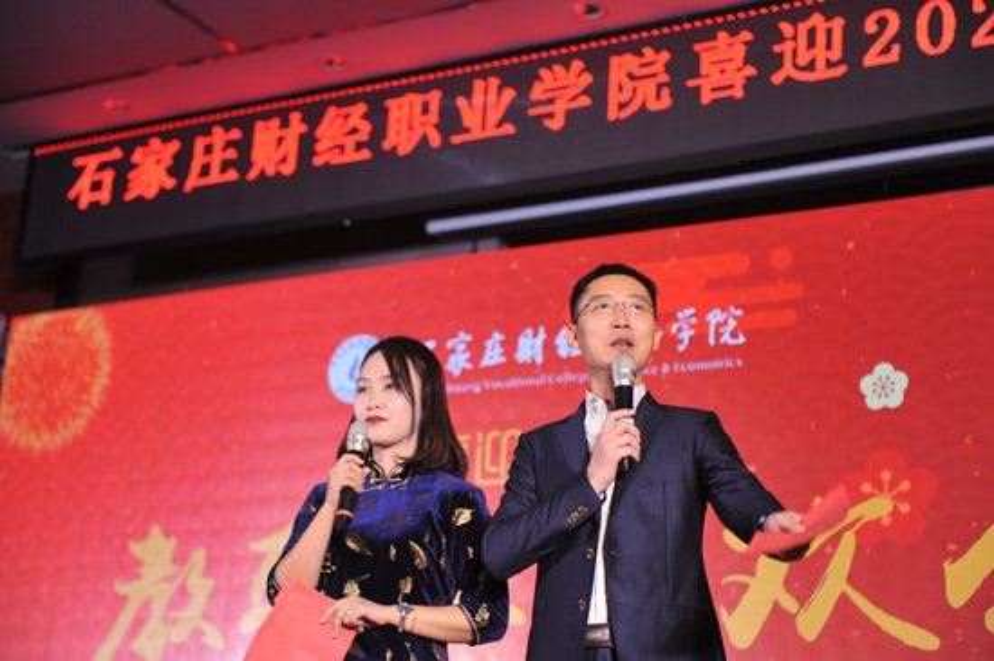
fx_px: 1932
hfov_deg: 28.9
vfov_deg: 19.4
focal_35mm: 70
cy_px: 330
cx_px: 497
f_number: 3.5
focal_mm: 70
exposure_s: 1/250
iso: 1000
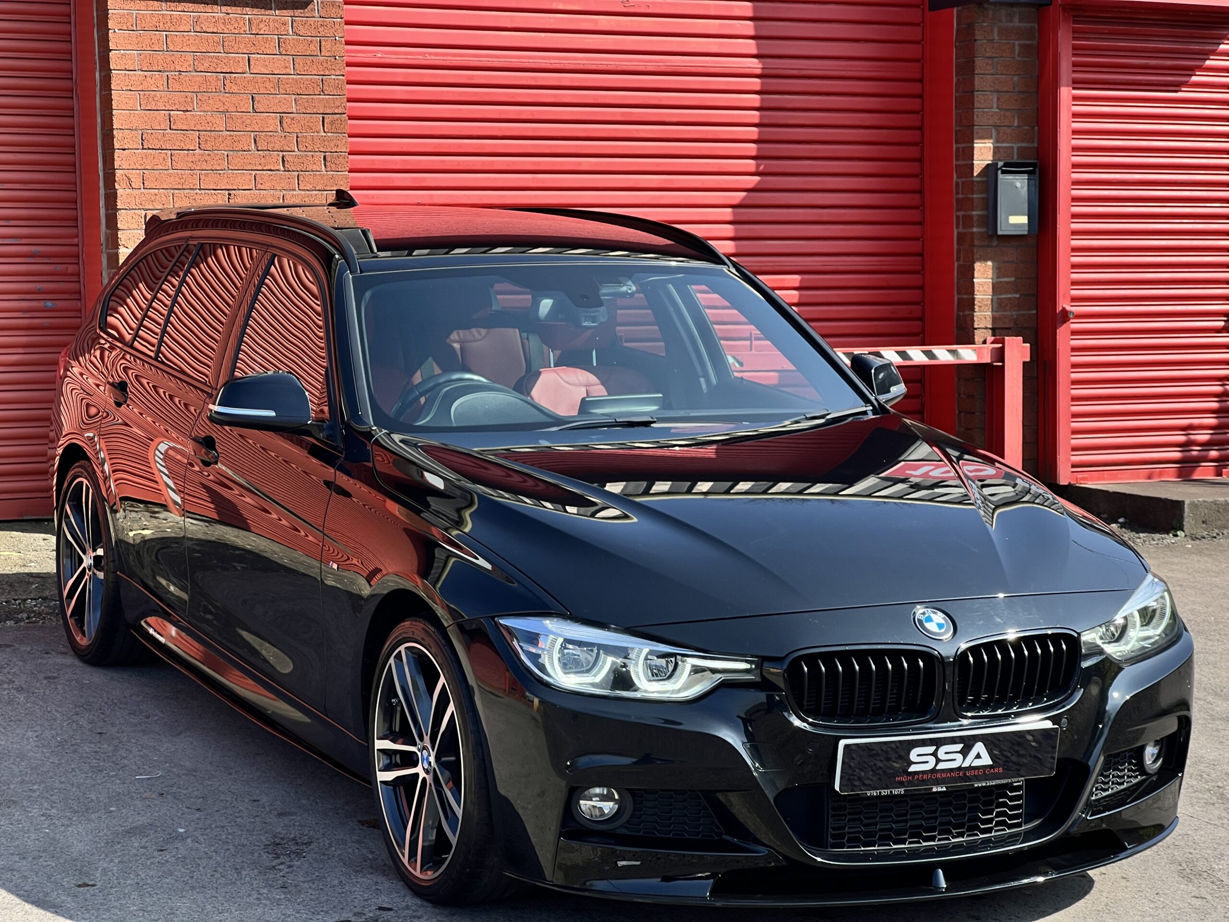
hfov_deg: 25.3
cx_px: 614
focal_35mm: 77
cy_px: 461
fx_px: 2734
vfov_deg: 19.1
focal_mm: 9
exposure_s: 1/374
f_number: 2.8
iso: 32
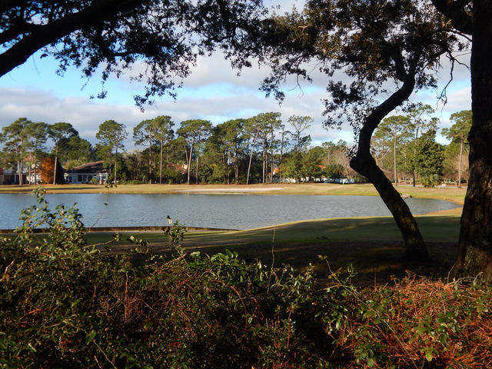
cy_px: 184
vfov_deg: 33.6
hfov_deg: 43.9
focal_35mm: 43
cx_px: 246
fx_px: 611
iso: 125
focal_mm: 7.7
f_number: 3.6
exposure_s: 1/640
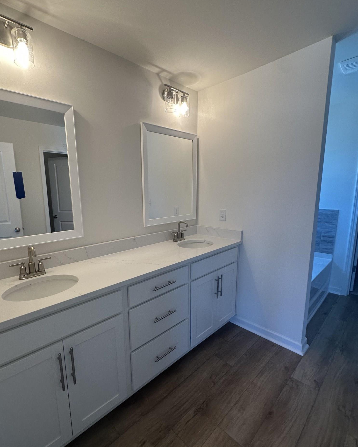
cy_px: 232
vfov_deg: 89.6
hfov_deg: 76.6
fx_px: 225
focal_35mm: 17
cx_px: 154
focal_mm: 2.22
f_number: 2.2
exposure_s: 1/120
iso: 100
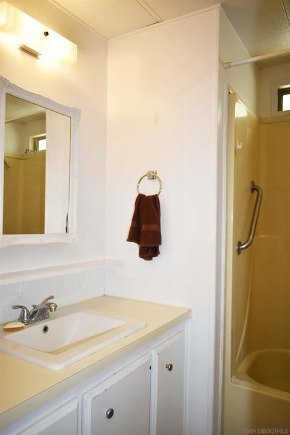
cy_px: 218
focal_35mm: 27
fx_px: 326
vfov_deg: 67.4
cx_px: 145
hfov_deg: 48.0
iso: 125
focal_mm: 18
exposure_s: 1/30
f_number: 3.5
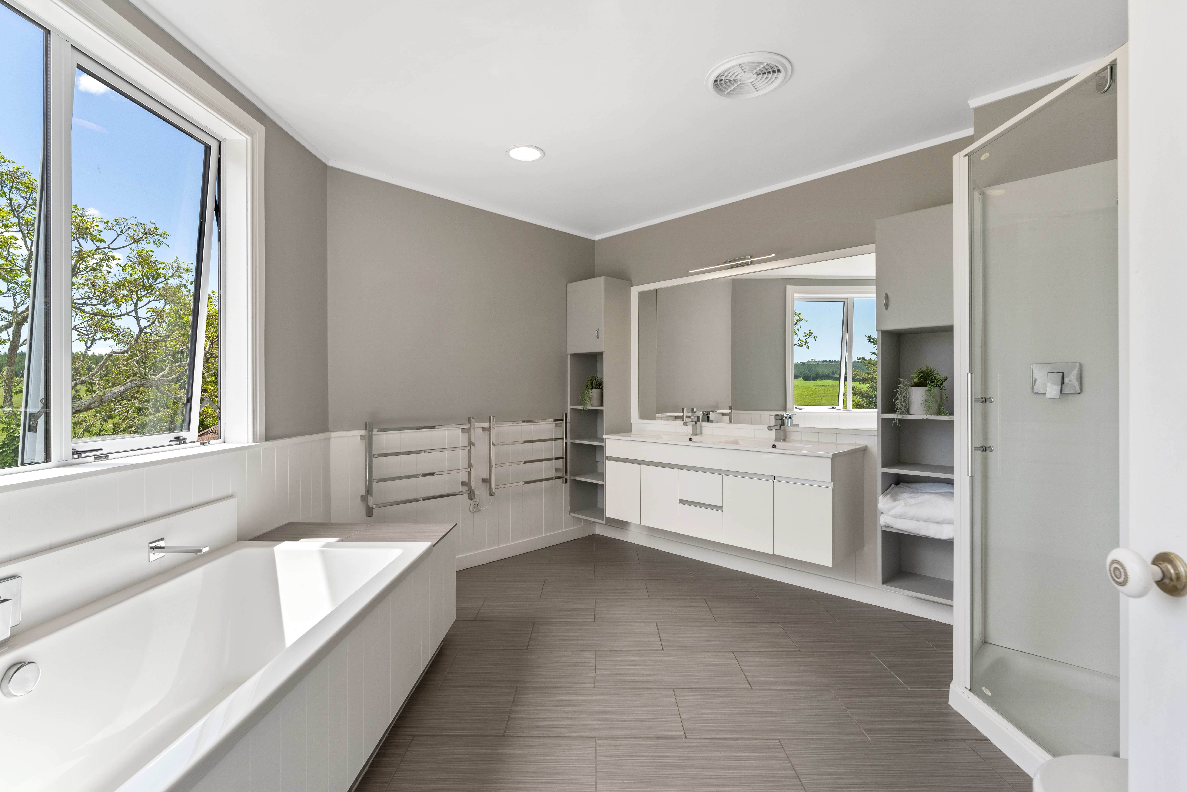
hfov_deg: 95.0
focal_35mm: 16
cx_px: 594
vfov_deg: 72.1
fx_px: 544
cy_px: 396
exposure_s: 1/80
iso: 640
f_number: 8
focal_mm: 16.5
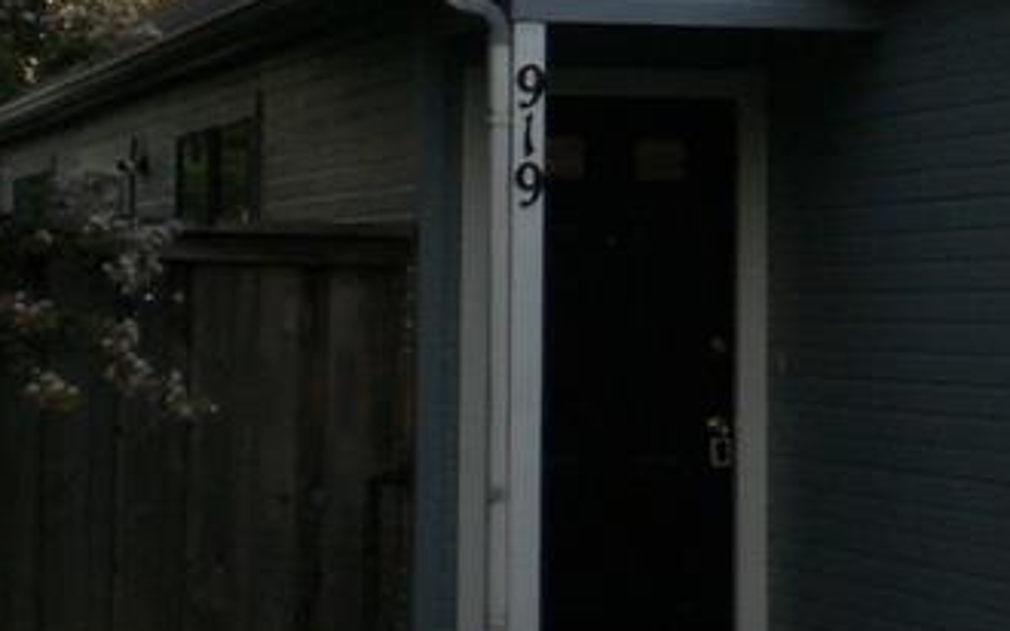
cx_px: 1044
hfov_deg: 16.3
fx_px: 3440
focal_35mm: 125
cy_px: -211
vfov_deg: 10.2
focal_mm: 6.3
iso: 100
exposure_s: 1/200
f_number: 3.1
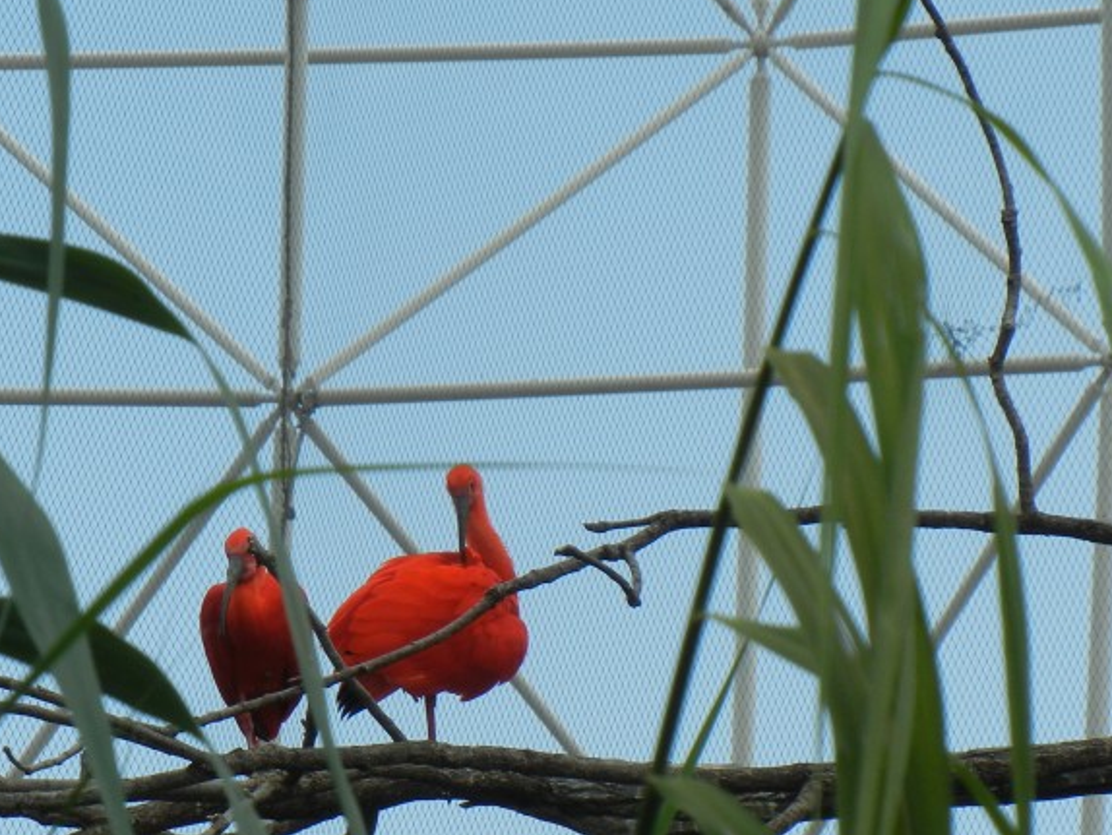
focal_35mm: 271
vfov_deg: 5.5
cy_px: 589
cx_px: 513
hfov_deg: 7.3
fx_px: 8709
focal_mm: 27.4
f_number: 4.6
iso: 160
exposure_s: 1/715
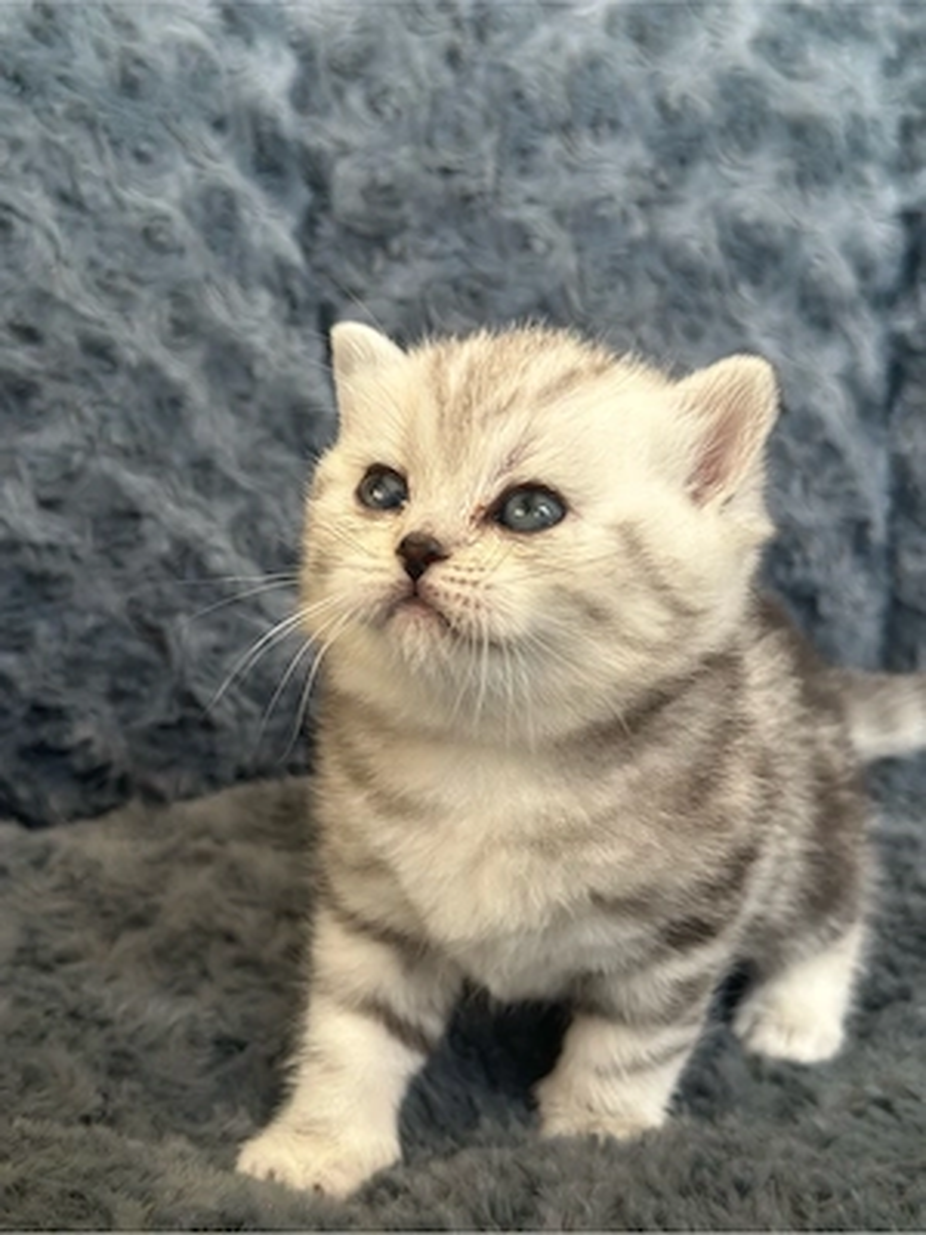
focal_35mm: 48
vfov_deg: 39.7
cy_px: 618
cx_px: 463
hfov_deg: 30.3
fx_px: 1712
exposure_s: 1/121
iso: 125
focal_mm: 6.86
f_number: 1.78
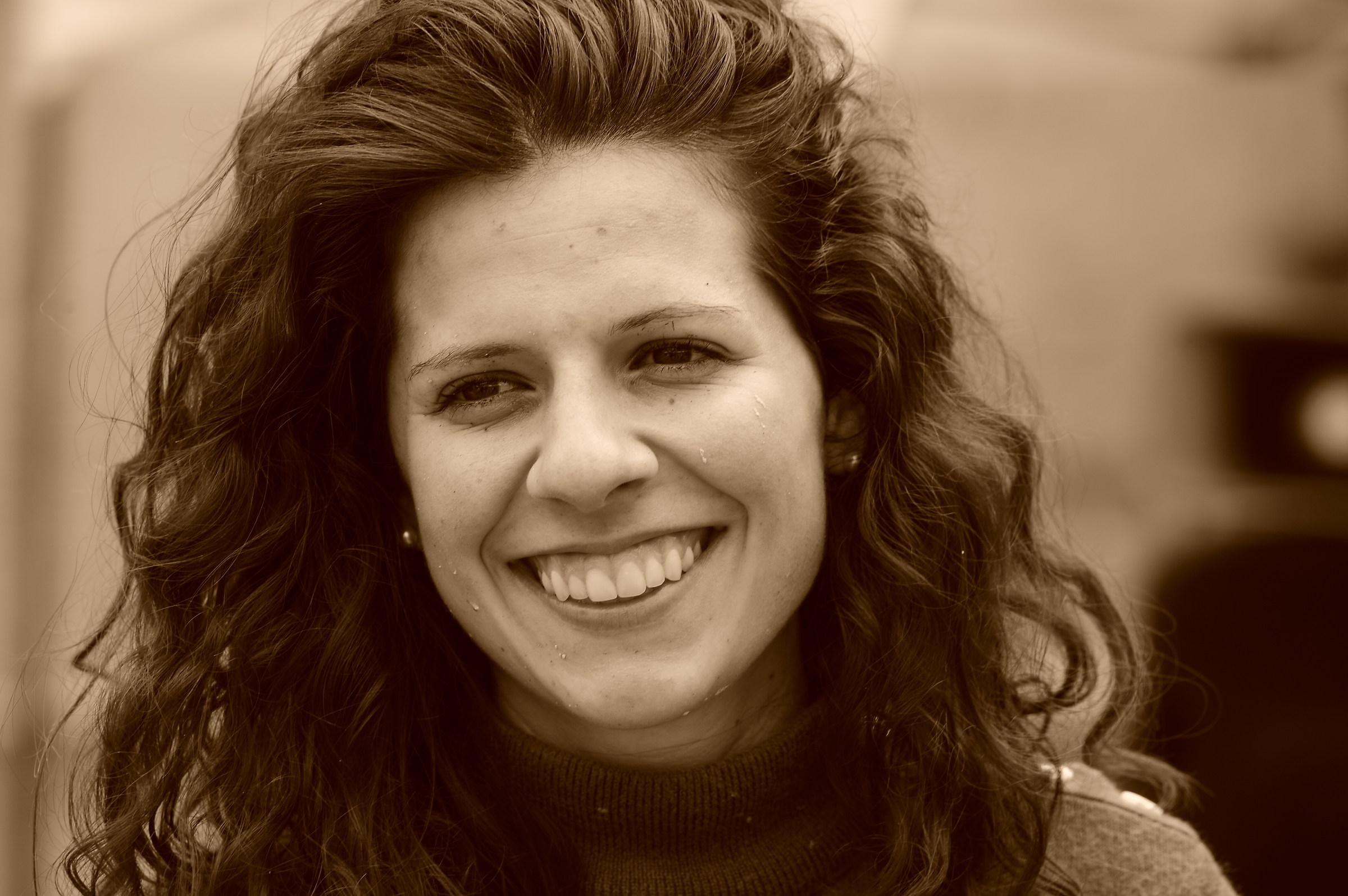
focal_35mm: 185
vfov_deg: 7.4
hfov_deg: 11.1
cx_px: 674
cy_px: 448
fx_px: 6923
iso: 200
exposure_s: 1/200
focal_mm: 185
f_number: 7.1
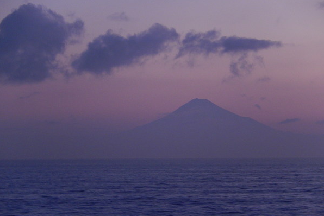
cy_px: 112
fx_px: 2026
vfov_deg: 6.1
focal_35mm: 225
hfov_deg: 9.1
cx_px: 162
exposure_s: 1/15
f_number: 5.8
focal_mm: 38.6
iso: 450
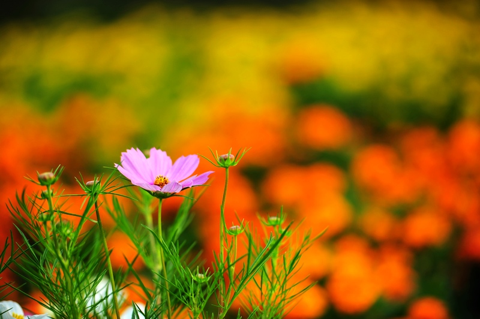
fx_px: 2664
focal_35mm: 200
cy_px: 160
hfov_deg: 10.3
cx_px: 240
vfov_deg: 6.9
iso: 200
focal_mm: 200
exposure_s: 1/1250
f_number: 2.8
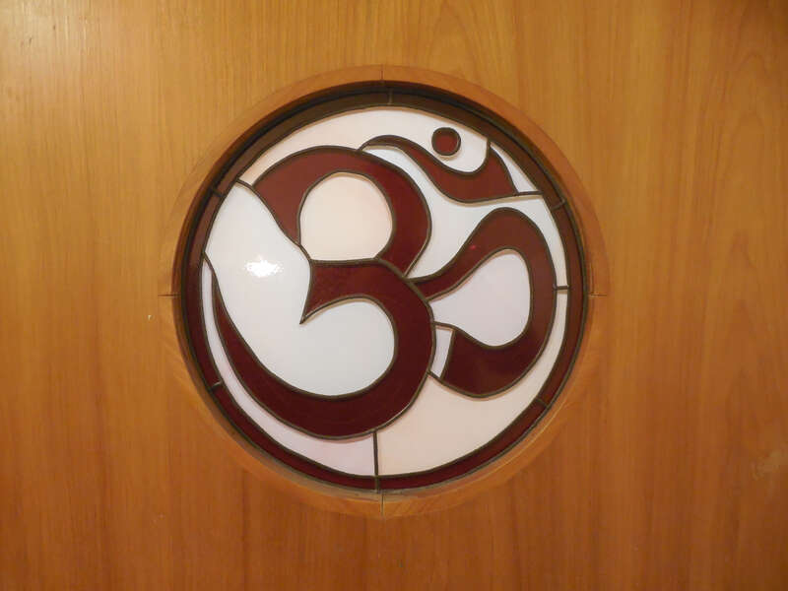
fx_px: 569
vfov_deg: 54.9
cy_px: 296
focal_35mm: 25
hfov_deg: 69.4
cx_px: 394
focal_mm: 4.5
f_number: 3.3
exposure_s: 1/8
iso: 800
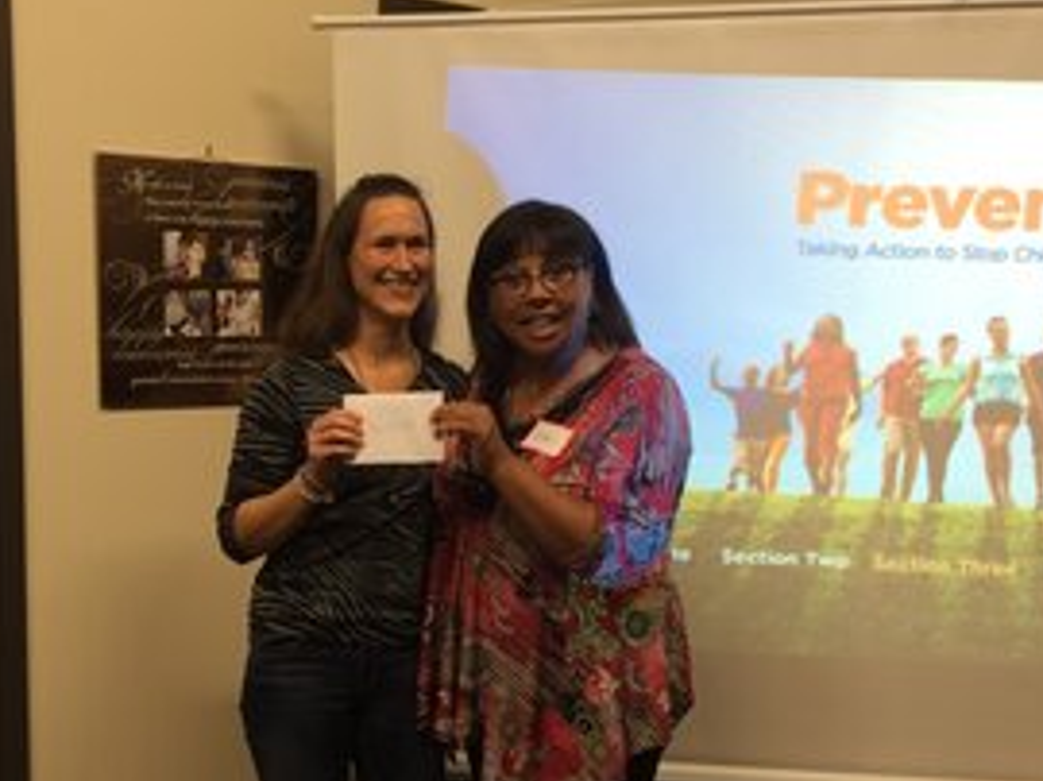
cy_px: 464
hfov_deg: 43.7
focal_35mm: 43
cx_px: 417
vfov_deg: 33.5
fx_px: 1294
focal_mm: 4.15
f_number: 2.2
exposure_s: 1/30
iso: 40
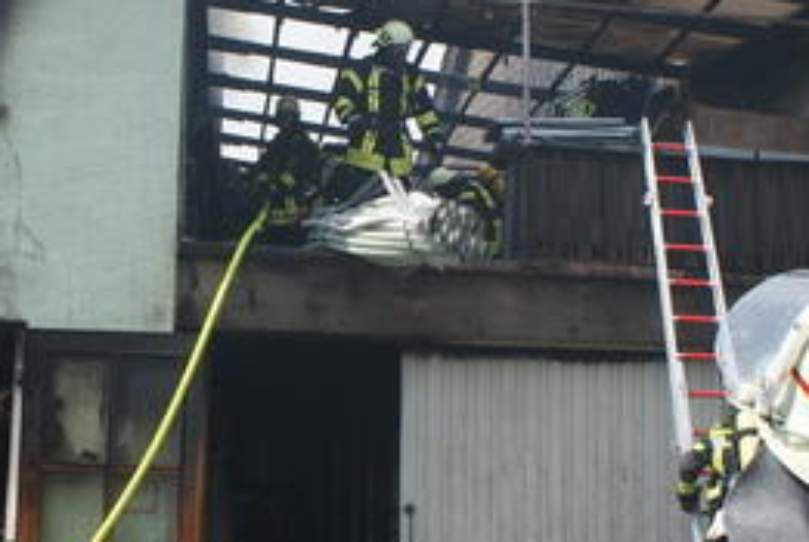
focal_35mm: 62
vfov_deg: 22.0
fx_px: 1396
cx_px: 282
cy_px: 269
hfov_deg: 32.1
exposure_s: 1/125
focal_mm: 18
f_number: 10
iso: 100
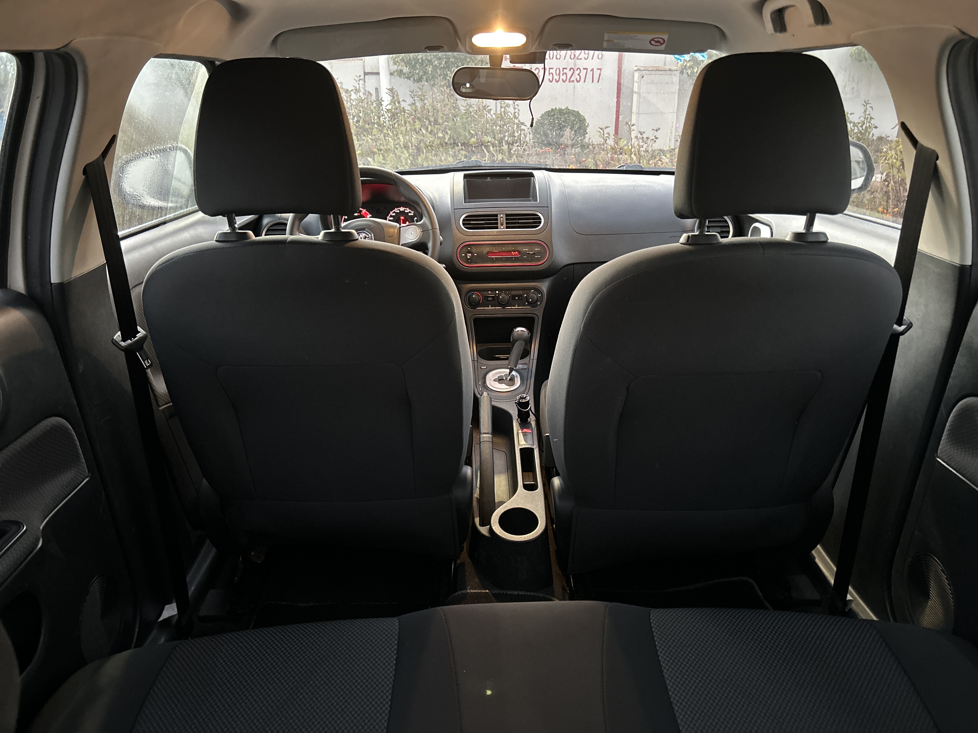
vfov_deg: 53.1
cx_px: 489
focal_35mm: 26
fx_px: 735
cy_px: 366
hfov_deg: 67.3
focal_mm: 5.7
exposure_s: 1/33
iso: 500
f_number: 1.5
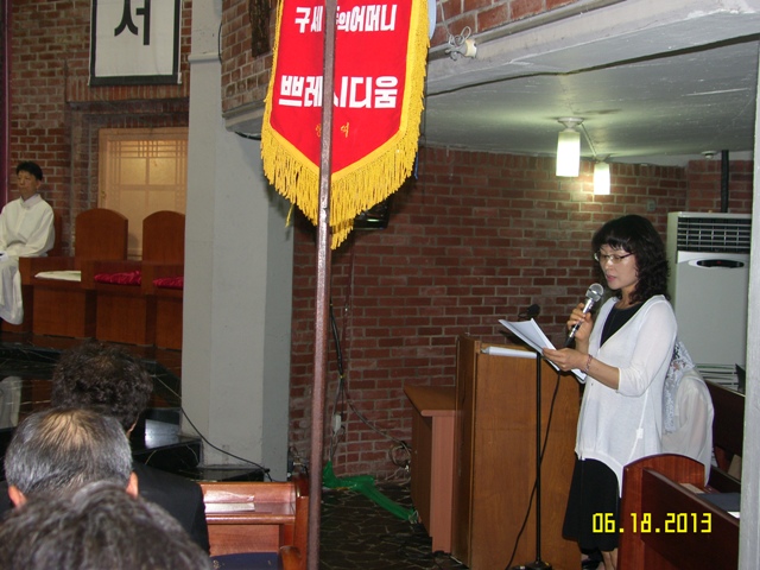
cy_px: 285
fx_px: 1098
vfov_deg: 29.1
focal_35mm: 50
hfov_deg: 38.2
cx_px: 380
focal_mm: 12.9
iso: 100
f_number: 2.5
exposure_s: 1/50
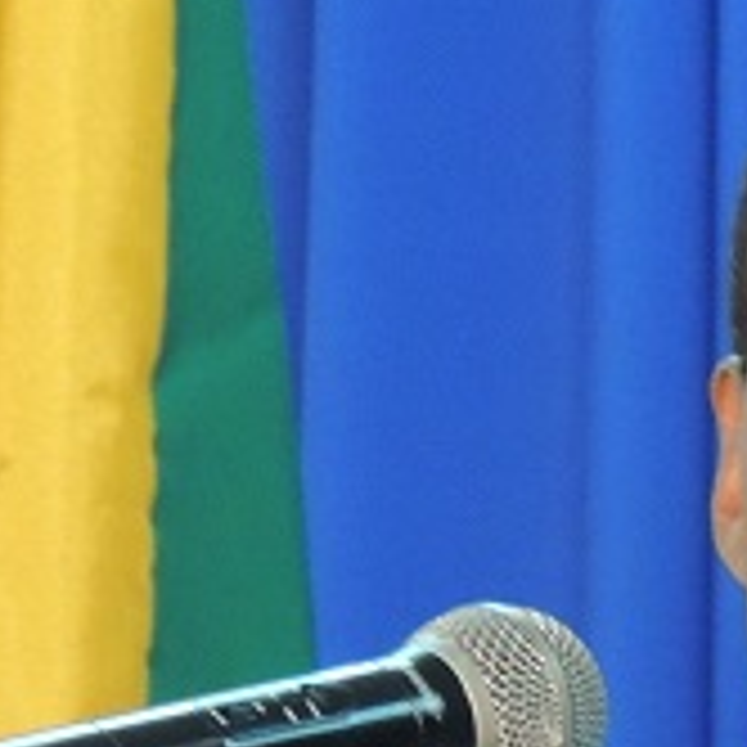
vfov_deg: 1.4
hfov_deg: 1.4
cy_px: 763
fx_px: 31446
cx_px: 1107
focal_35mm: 1288
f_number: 4.8
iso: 800
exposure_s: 1/25
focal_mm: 62.4
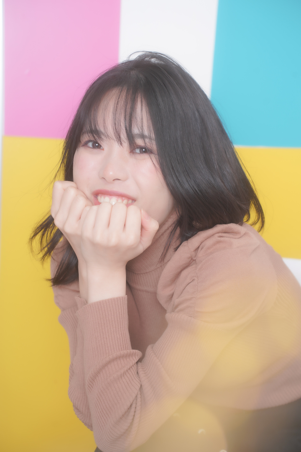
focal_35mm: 75
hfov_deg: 18.2
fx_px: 941
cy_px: 226
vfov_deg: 27.0
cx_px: 150
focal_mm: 75
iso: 200
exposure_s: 1/125
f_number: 5.6
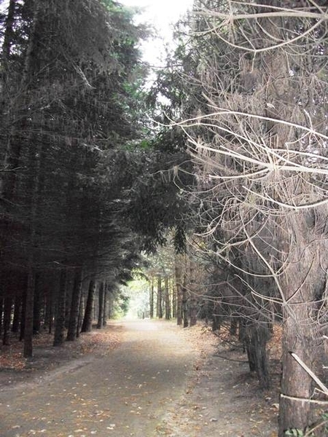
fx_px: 404
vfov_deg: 56.8
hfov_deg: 44.2
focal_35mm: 32
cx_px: 164
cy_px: 218
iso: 640
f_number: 2.9
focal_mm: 5.7
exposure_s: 1/60
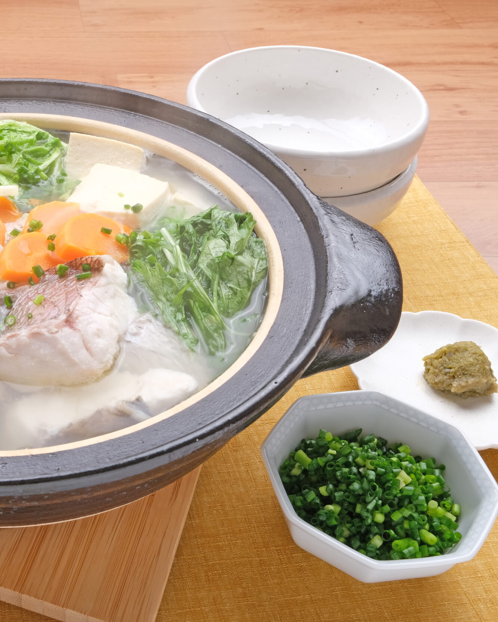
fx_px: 847
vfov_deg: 40.3
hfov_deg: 31.0
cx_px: 34
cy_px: 310
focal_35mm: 46
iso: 200
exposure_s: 1/3.5
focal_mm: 21.3
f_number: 16
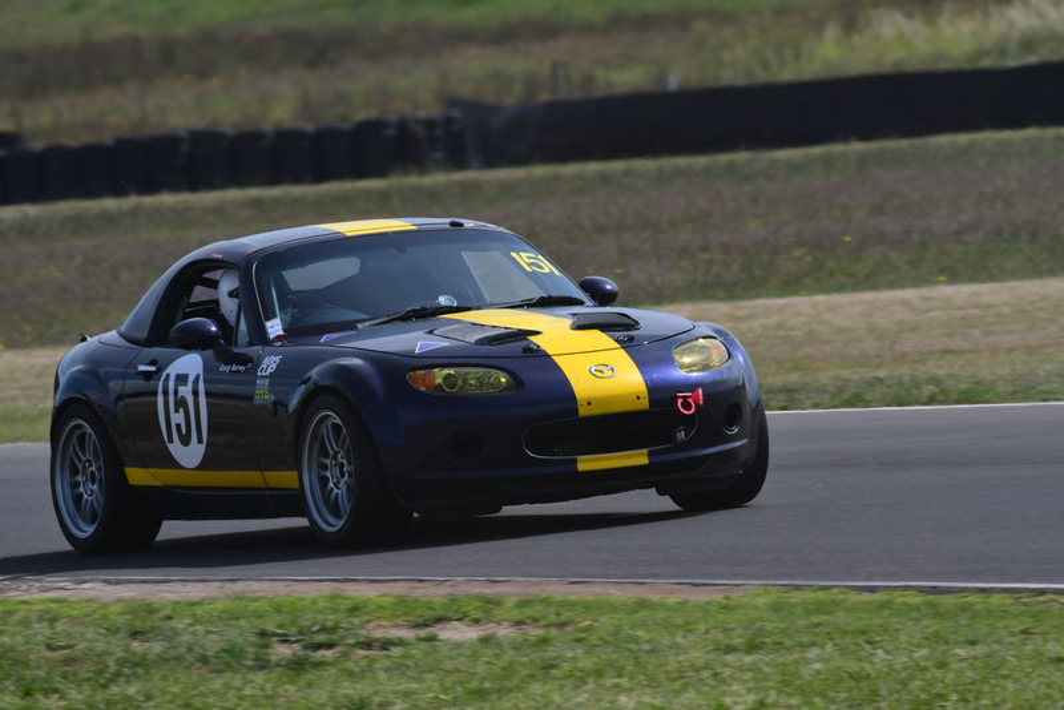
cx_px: 532
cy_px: 355
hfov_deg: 2.7
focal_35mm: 750
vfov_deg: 1.8
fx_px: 22173
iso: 320
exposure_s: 1/640
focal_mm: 500
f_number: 11
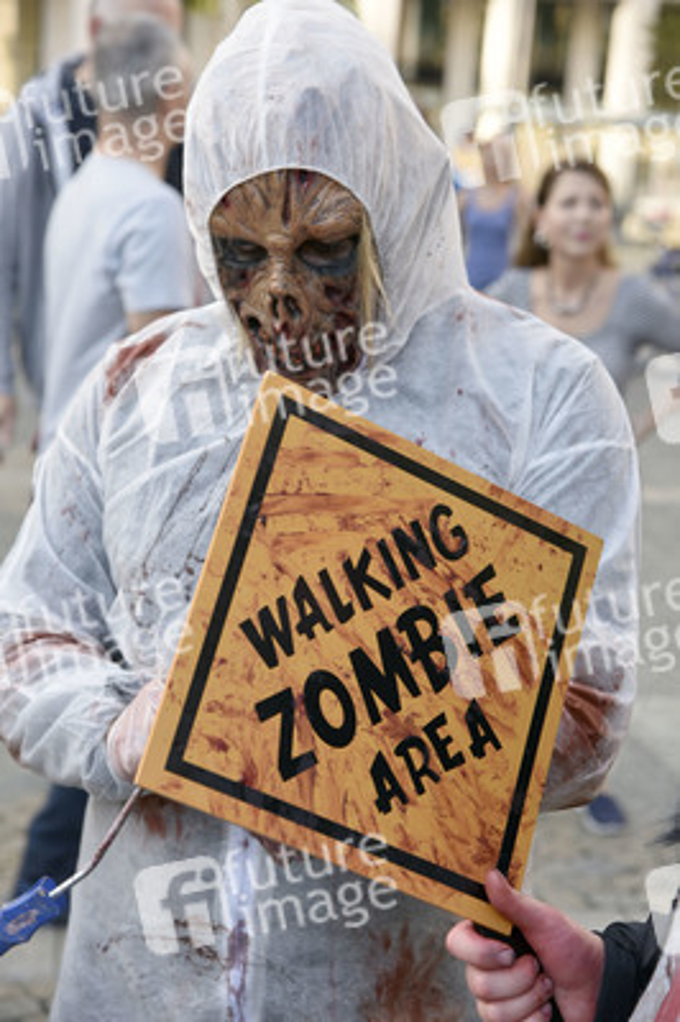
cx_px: 340
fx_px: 2214
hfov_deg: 17.5
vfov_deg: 26.0
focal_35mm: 78
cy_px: 511
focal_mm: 78
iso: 400
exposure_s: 1/125
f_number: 5.6
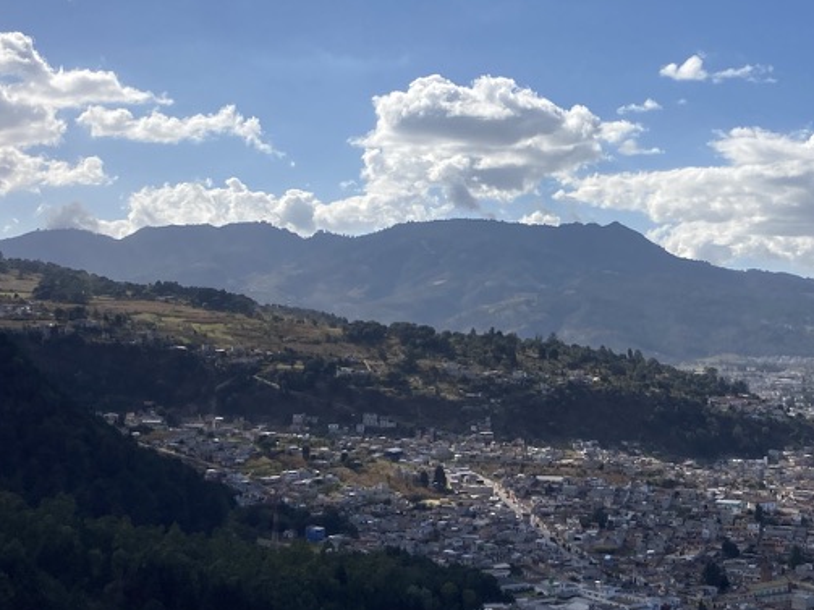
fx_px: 1340
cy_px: 218
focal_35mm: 57
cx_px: 670
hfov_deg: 32.7
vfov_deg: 25.6
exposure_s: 1/4049
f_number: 1.8
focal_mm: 3.99
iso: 25
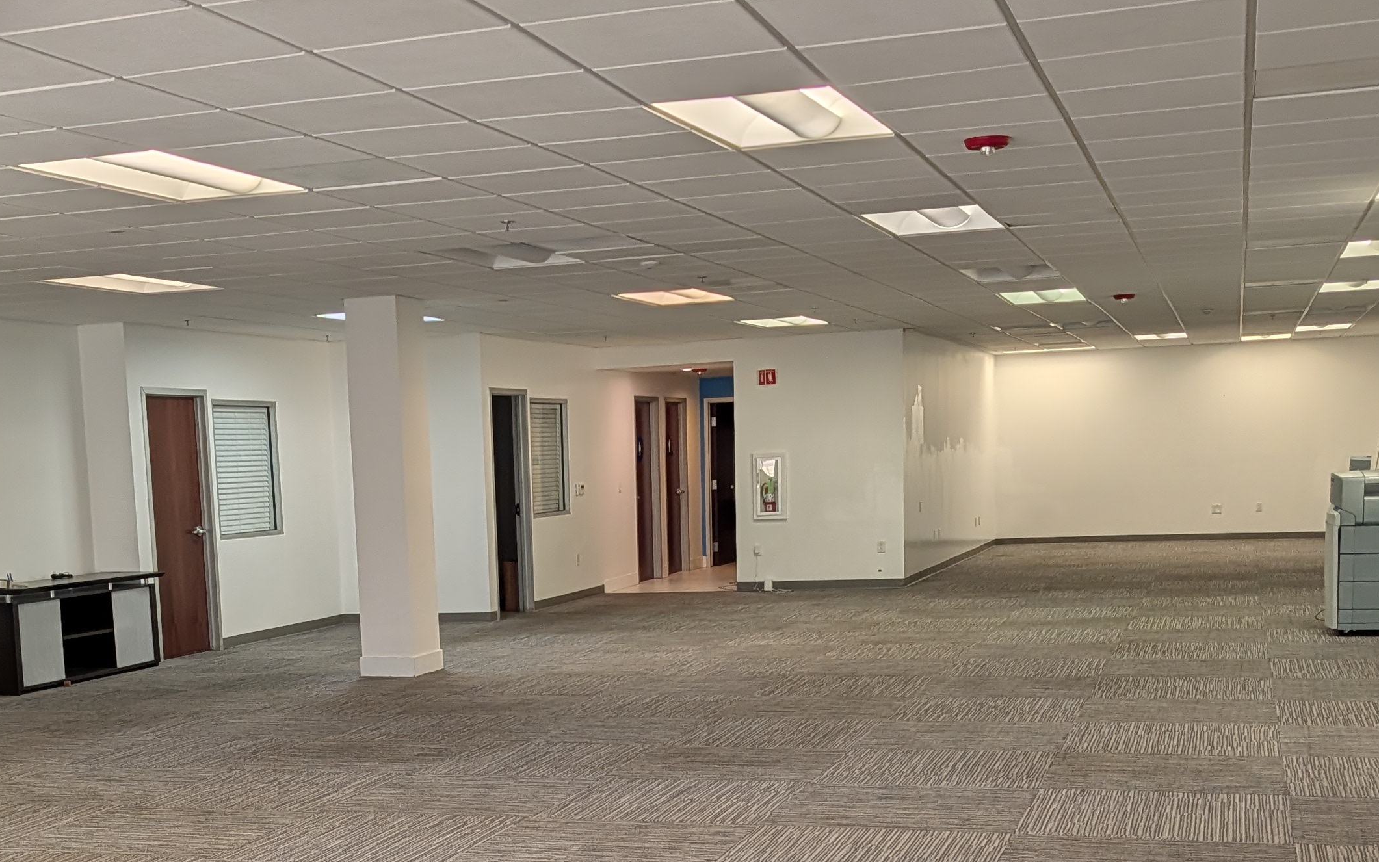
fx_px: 1842
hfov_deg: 40.8
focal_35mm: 49
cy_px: 722
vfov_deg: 25.8
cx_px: 518
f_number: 1.68
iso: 19
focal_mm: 6.9
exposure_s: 1/120
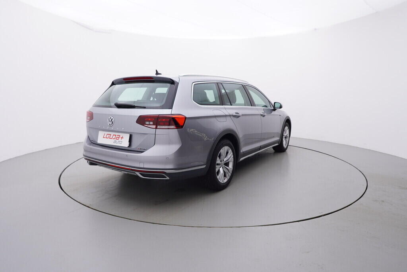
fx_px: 255
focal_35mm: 22
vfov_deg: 56.2
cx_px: 204
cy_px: 136
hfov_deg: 77.3
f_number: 5
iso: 200
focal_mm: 15
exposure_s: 1/80
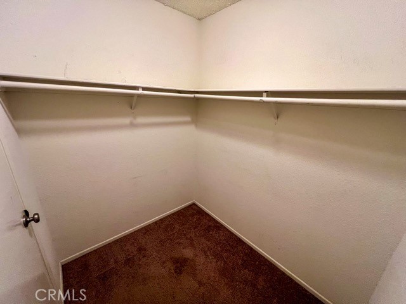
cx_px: 203
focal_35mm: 13
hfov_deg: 106.2
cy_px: 152
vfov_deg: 89.9
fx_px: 152
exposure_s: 1/60
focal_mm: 1.57
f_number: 1.8
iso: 125
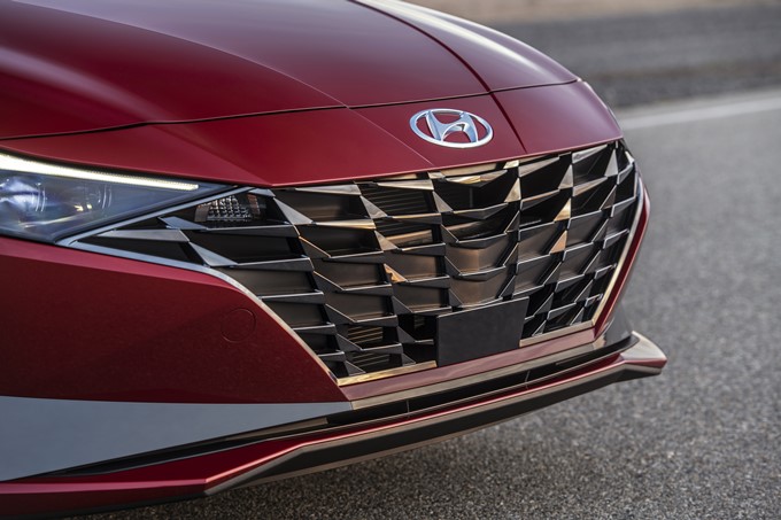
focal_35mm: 122
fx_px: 2646
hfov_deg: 16.8
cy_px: 260
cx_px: 390
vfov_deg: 11.2
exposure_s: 1/5
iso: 64
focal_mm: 122
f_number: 5
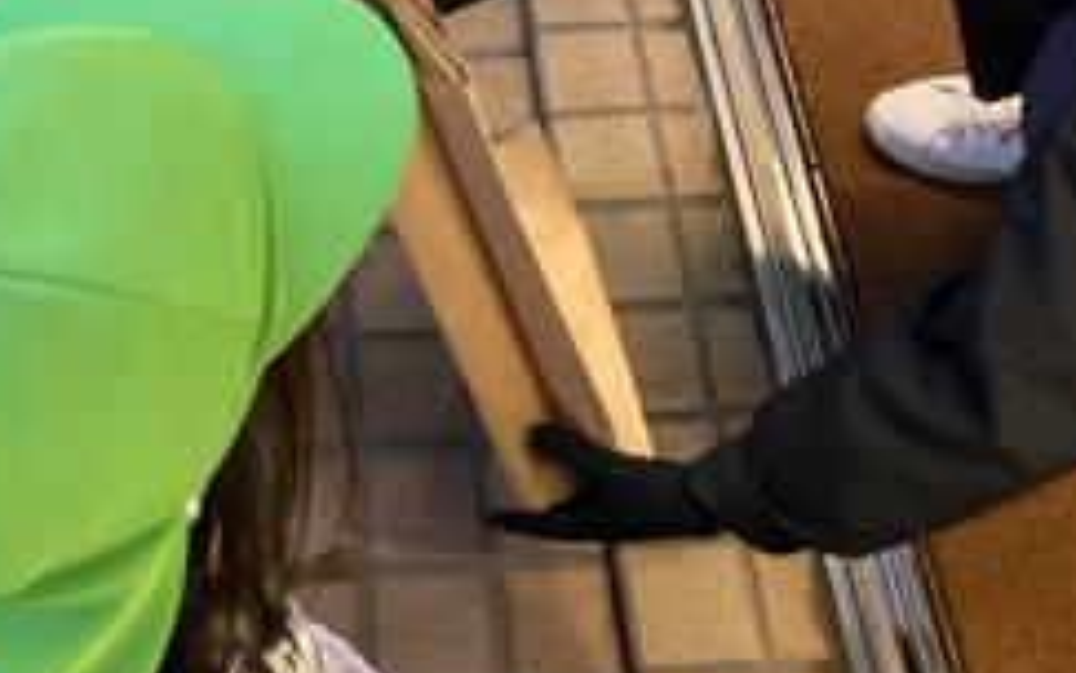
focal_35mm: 61
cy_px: -69
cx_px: 195
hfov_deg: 32.4
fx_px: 1789
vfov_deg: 20.3
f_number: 1.8
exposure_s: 1/50
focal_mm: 3.99
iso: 250
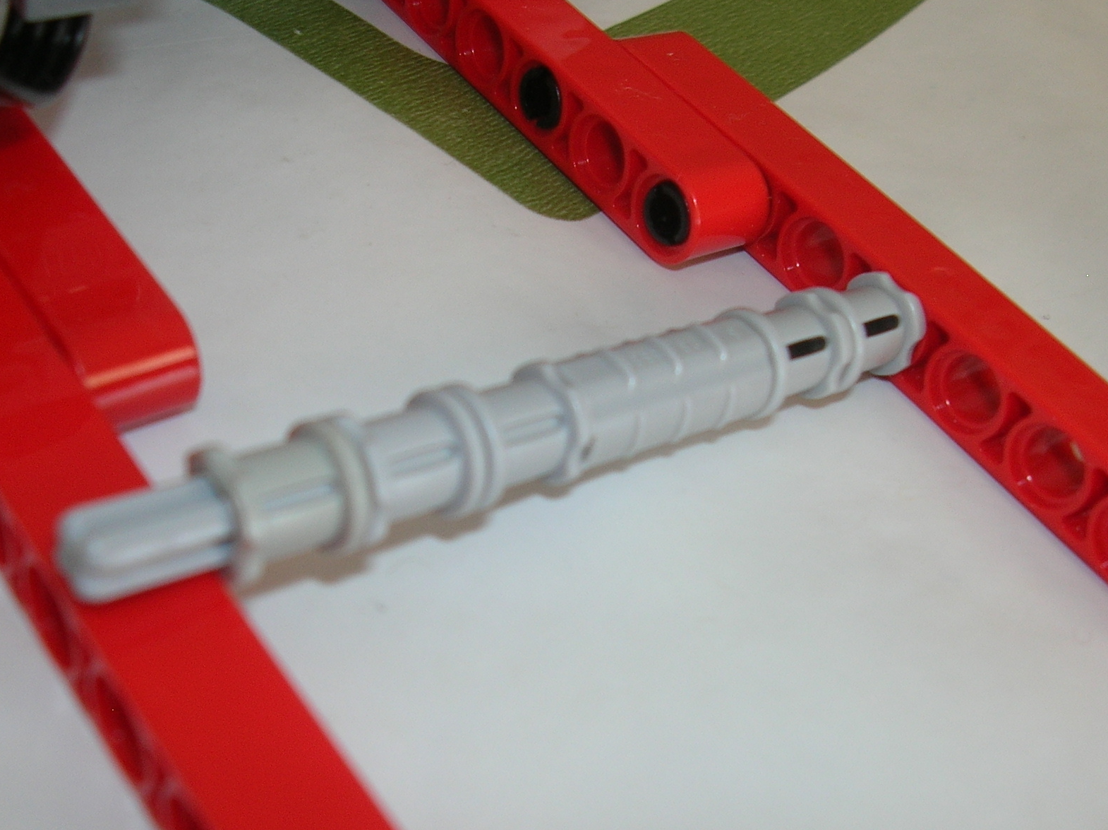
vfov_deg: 28.5
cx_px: 551
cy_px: 474
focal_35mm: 51
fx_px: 1631
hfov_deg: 37.5
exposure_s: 1/30
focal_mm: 5.8
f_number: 2.8
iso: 50
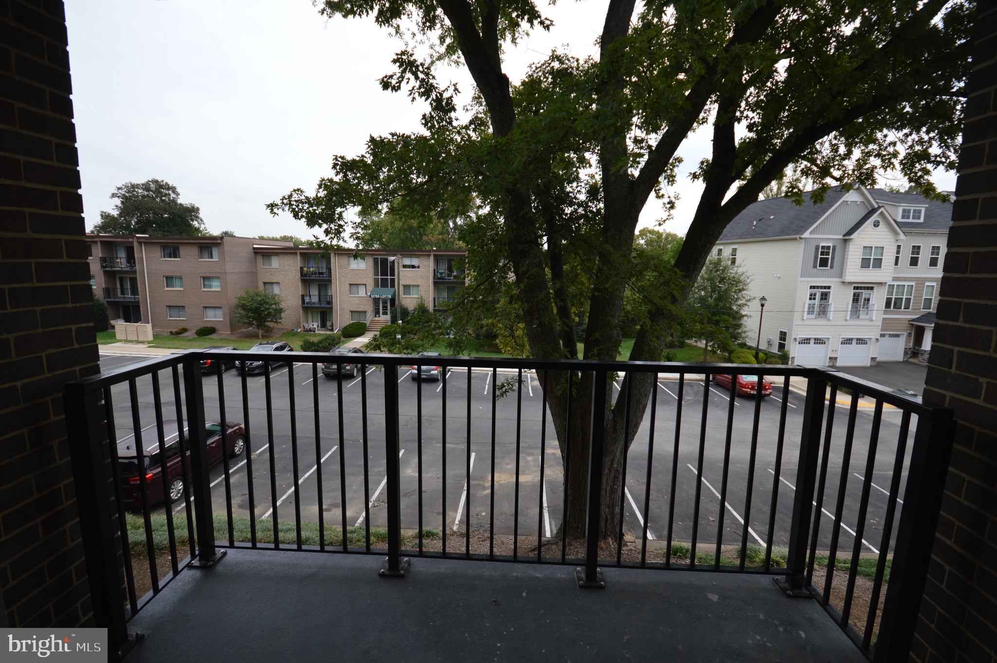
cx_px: 498
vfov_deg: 77.2
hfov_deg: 100.4
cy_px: 332
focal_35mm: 15
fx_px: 415
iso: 100
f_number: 5.6
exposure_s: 1/125
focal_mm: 10
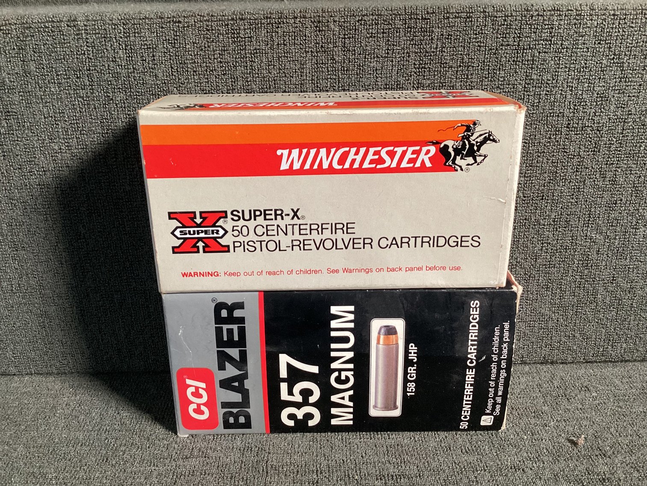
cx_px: 324
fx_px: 579
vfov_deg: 45.4
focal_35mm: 31
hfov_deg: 58.3
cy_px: 243
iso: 200
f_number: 2.4
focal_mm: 3.3
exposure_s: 1/60
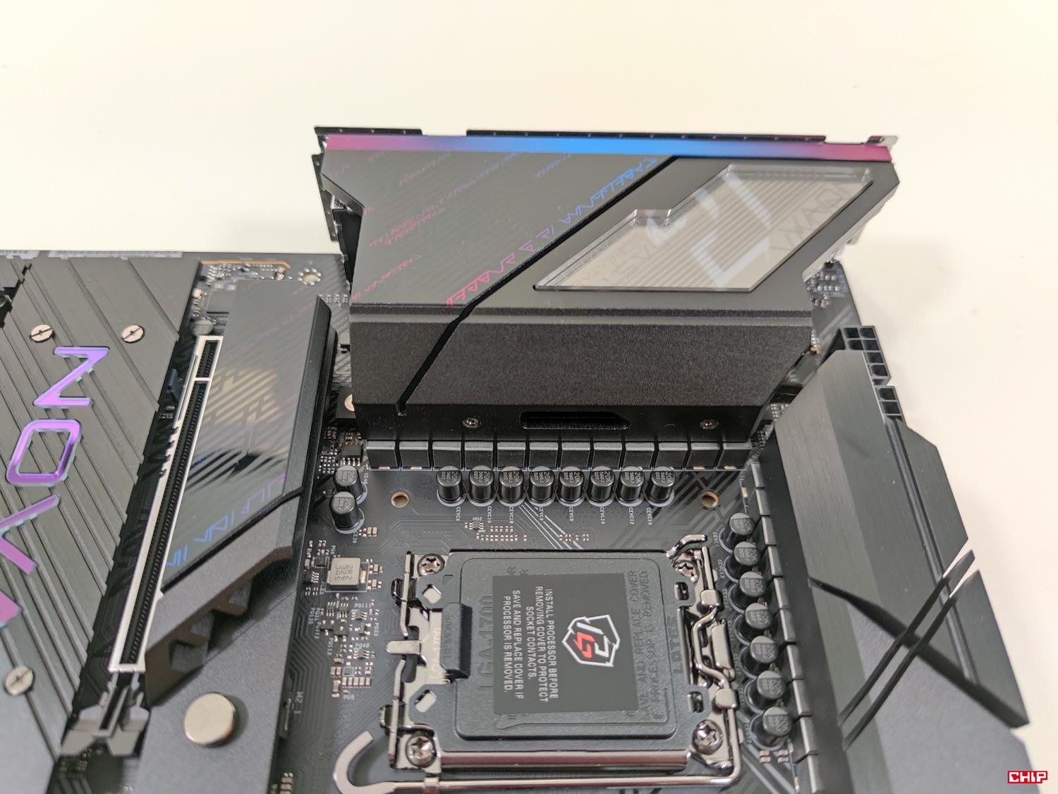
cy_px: 397
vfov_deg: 56.8
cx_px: 529
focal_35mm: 24
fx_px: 734
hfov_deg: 71.6
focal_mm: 6.78
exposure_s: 1/33
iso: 524
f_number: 1.85
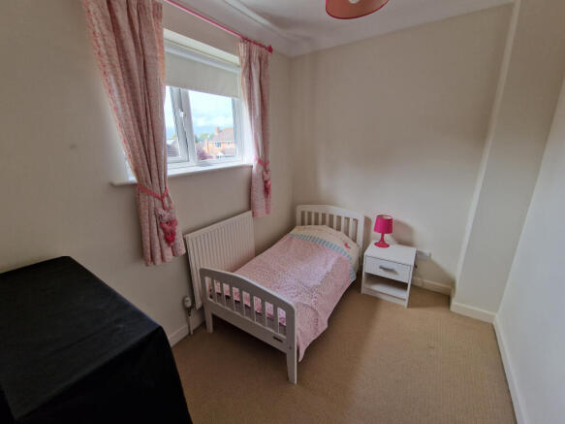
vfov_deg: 89.9
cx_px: 282
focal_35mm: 13
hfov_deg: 106.2
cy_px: 212
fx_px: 212
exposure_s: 1/120
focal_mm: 2.2
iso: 50
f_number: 2.2
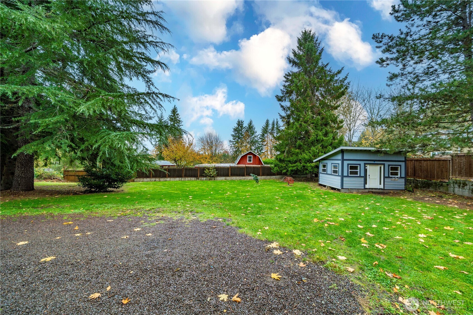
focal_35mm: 13
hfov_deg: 108.3
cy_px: 158
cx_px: 236
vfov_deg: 85.4
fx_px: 171
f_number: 8
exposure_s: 1/30
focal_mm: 13
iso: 160
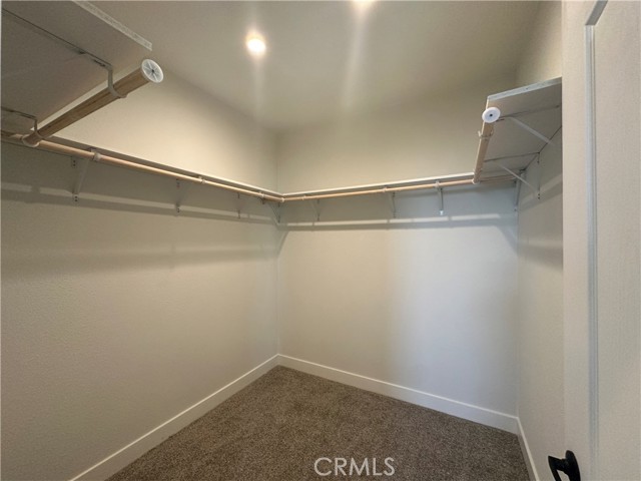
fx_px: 259
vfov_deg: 85.7
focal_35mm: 14
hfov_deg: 102.1
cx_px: 320
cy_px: 240
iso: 250
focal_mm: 2.22
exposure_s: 1/120
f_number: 2.2
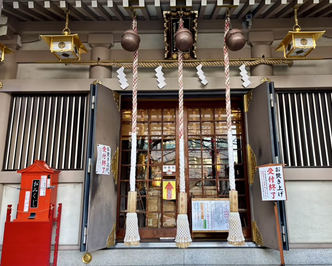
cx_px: 178
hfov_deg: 62.1
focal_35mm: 28
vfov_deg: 51.6
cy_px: 131
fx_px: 275
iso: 125
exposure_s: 1/121
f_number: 1.6
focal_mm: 5.96
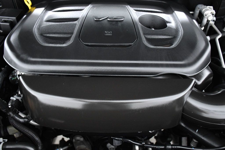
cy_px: 75
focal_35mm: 33
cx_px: 112
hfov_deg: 57.2
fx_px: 206
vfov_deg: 39.9
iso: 2500
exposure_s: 1/50
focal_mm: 22
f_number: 3.5
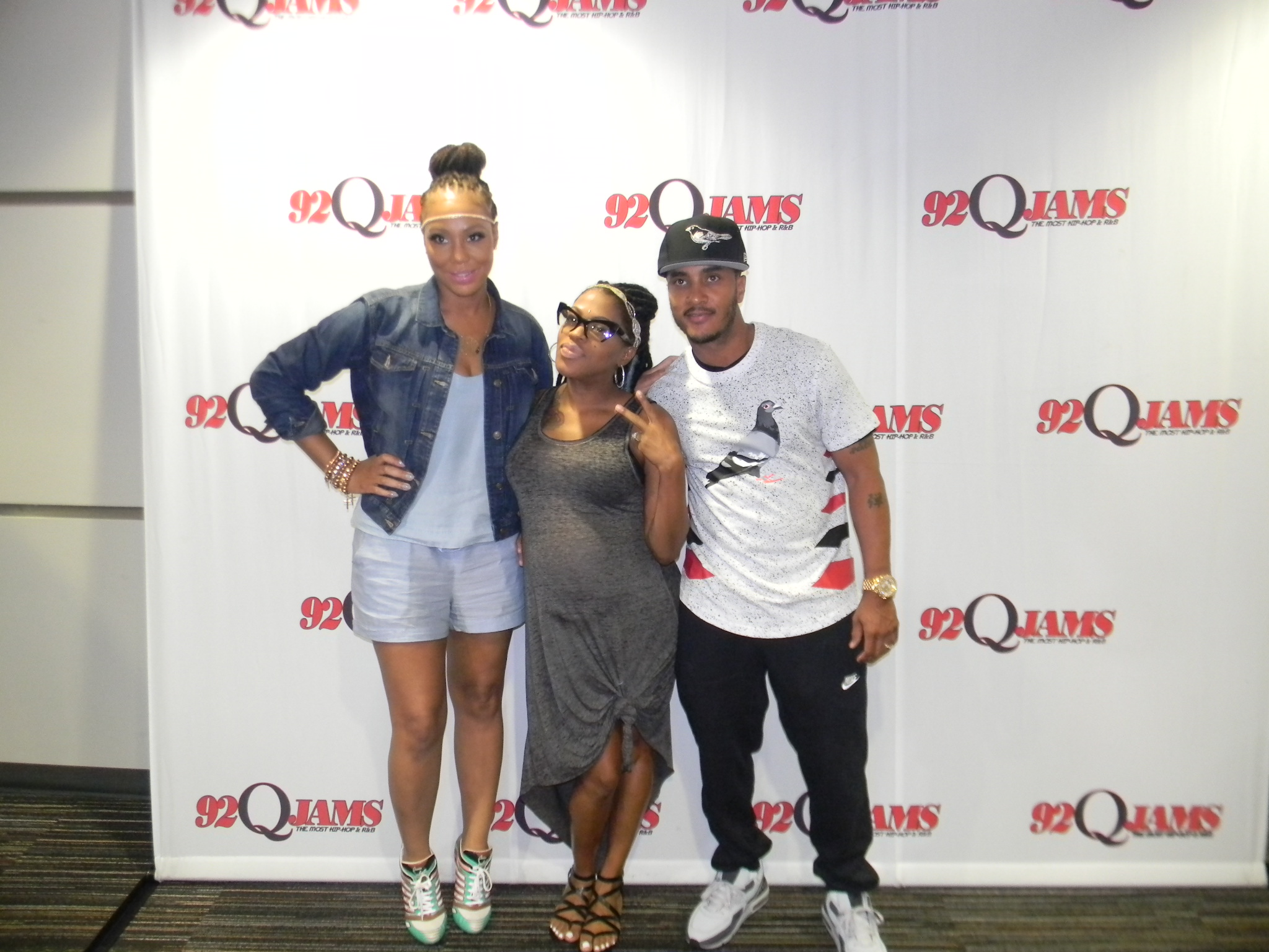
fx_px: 1026
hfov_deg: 63.4
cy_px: 476
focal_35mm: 28
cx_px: 634
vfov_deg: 49.7
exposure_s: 1/9.5
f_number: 3.5
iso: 400
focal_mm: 5
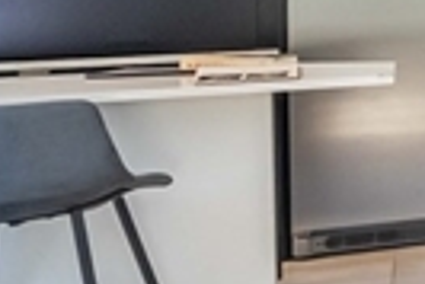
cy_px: -30
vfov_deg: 13.4
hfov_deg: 8.8
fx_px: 1182
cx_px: 1588
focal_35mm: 100
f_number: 7.1
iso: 800
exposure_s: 1/800
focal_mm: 13
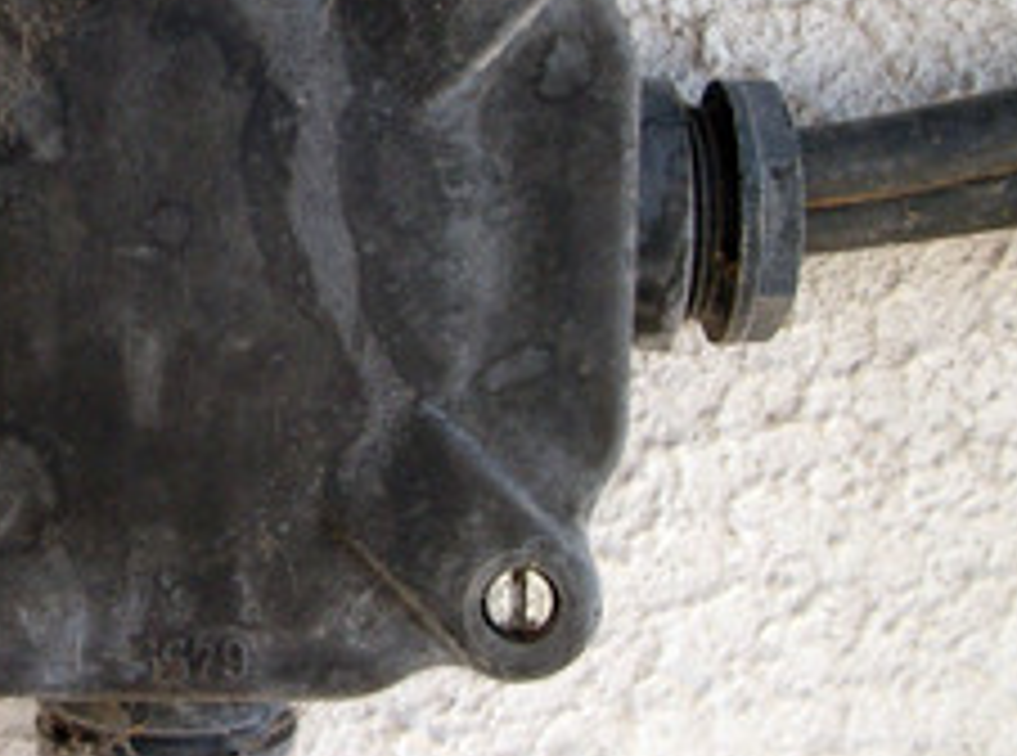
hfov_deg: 21.5
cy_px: 164
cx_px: 166
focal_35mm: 90
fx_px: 2636
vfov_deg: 16.2
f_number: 2.6
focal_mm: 7.6
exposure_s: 1/200
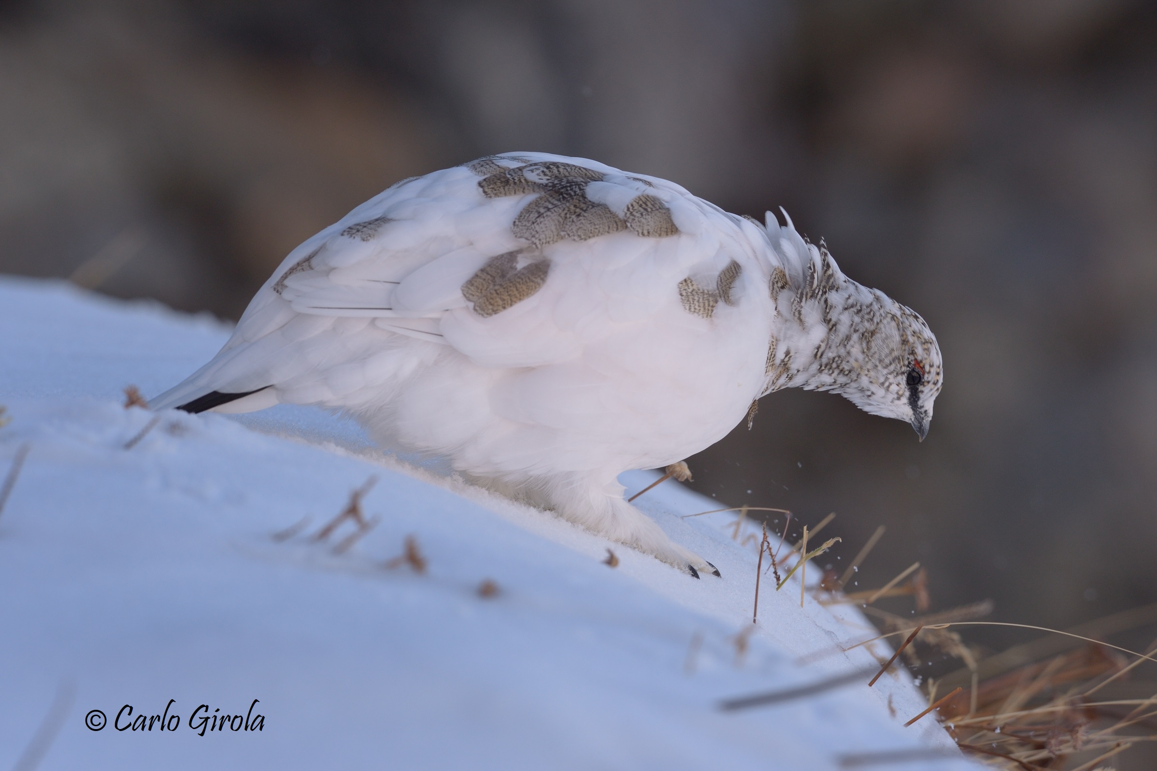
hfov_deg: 2.4
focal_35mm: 850
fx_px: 27316
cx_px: 578
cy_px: 386
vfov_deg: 1.6
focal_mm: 850
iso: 800
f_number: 9
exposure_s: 1/500
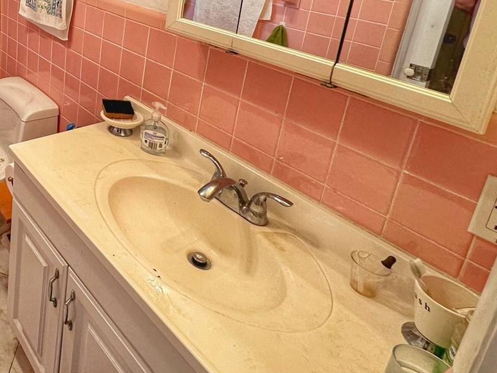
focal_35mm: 29
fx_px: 416
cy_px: 15
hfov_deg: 48.9
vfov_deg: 42.8
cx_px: -14
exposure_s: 1/120
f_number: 2.2
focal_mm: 2.22
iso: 125
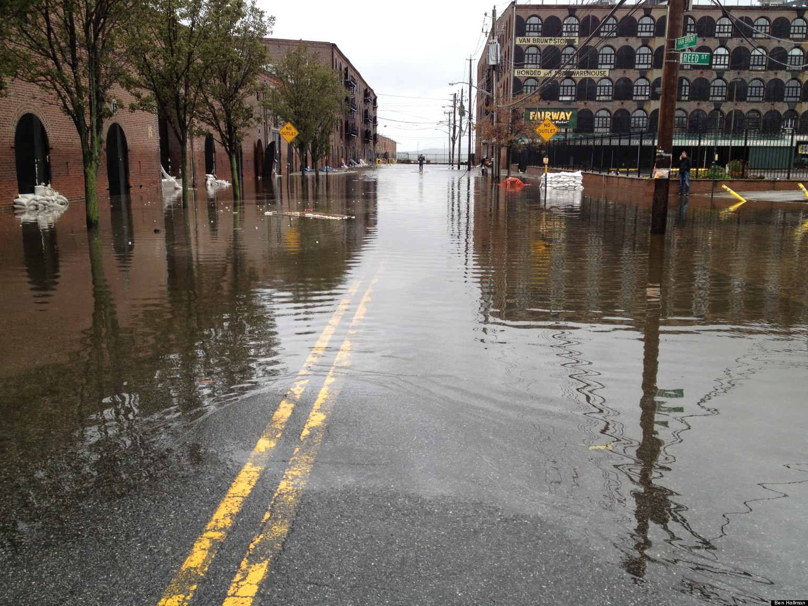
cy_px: 303
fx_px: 817
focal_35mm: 35
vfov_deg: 40.7
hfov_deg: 52.6
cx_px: 404
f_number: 2.4
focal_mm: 4.28
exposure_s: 1/168
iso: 50
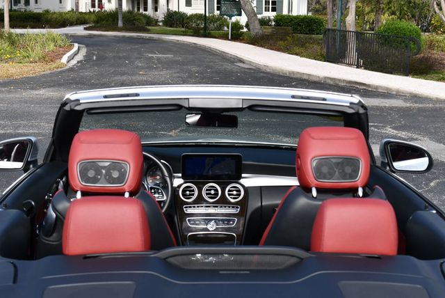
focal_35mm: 60
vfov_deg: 22.7
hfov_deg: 33.4
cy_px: 149
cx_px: 222
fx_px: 742
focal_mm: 30
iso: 140
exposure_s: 1/250
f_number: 8
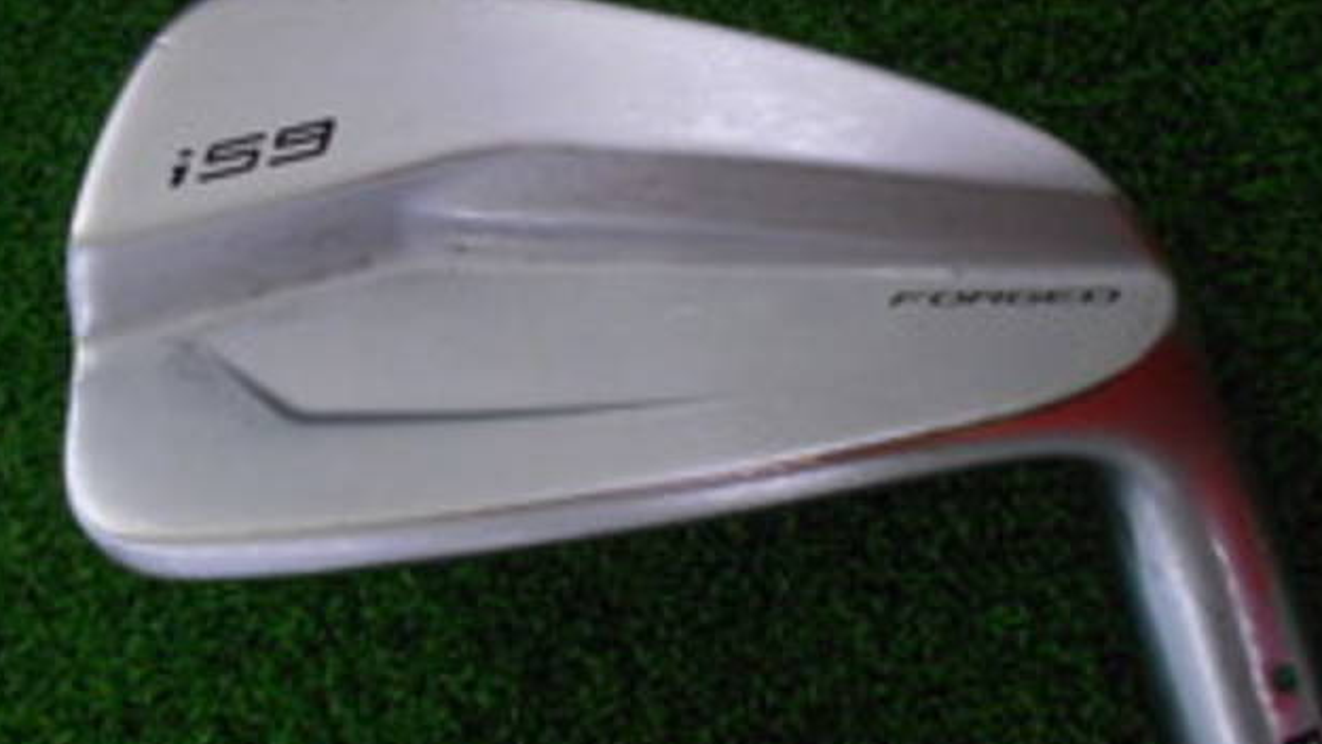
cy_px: 302
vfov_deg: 40.1
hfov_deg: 66.0
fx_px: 1017
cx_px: 664
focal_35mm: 29
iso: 500
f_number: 3.2
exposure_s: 1/250
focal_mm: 4.6
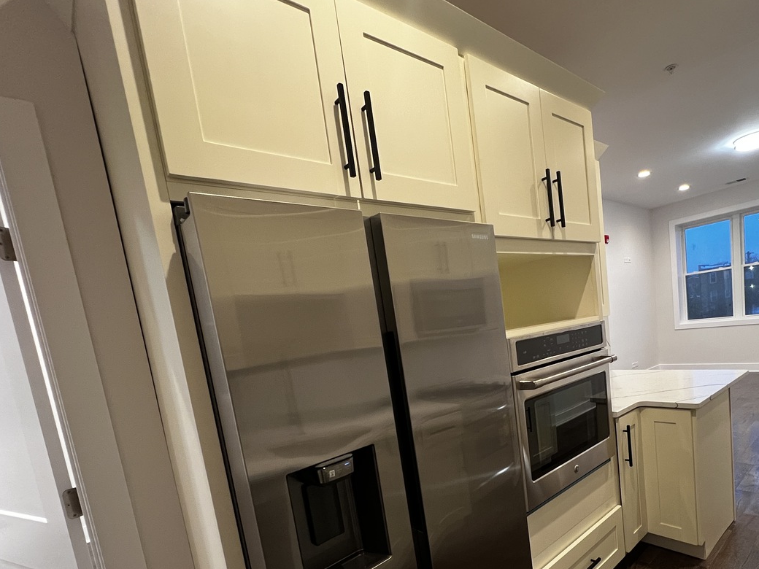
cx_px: 451
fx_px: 395
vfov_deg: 69.5
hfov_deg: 86.8
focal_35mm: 18
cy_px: 380
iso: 400
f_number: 1.8
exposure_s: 1/60
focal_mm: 1.57
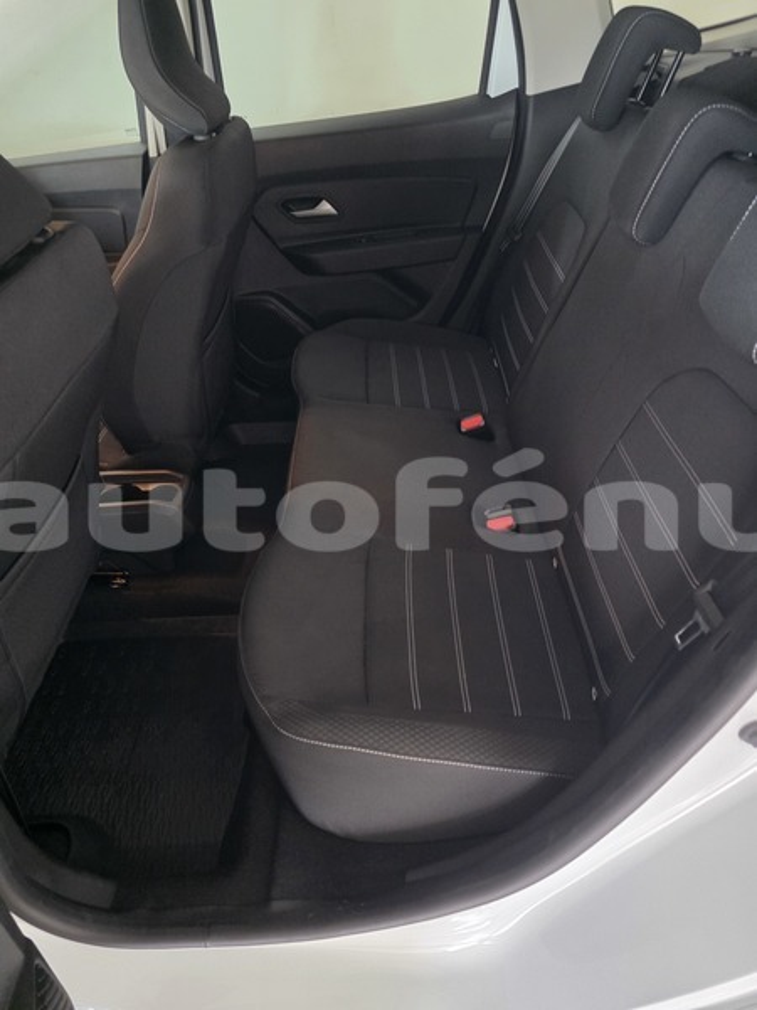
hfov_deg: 58.9
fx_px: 671
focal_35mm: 23
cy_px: 505
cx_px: 378
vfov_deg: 73.9
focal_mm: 6.3
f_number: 1.7
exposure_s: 1/25
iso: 1600
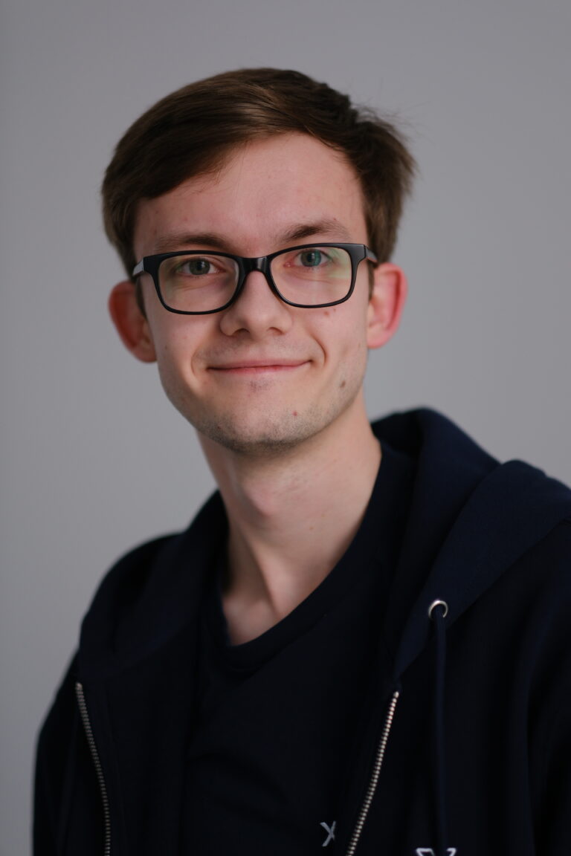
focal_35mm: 84
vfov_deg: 24.2
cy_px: 428
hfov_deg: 16.3
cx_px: 286
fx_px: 1998
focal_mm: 56
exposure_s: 1/85
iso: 250
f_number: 1.2
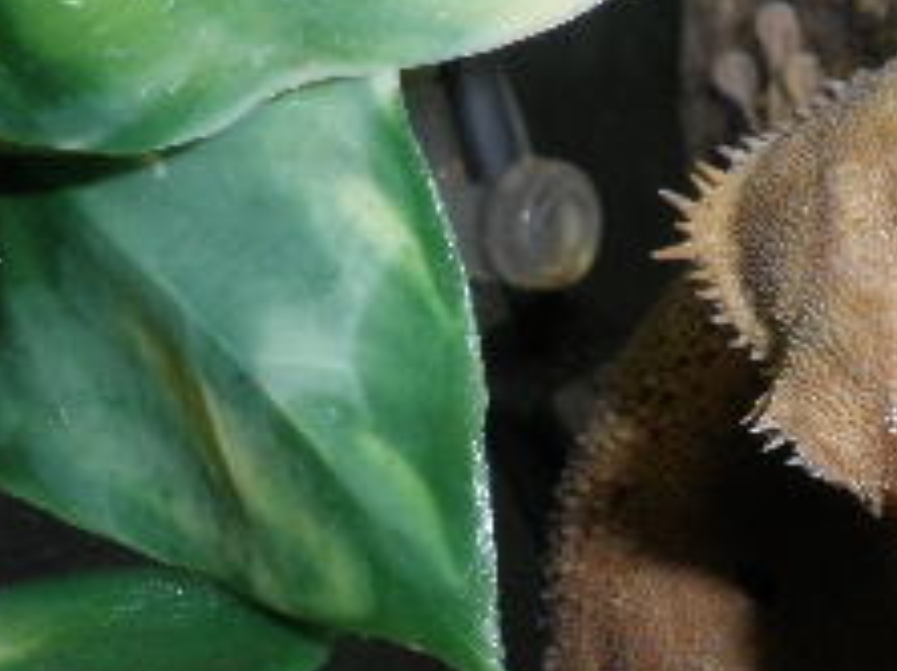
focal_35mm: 104
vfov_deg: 14.2
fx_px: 2692
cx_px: 1111
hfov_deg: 17.9
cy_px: 400
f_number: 5.6
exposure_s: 1/30
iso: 160
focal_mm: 6.3
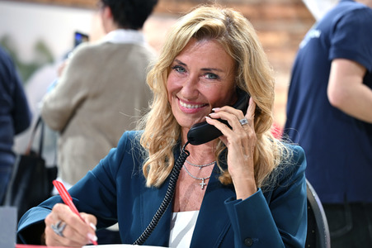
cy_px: 124
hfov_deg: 28.9
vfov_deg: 19.4
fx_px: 723
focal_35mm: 70
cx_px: 186
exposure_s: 1/200
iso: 1000
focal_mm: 70
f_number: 2.8
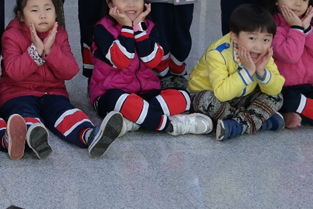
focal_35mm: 110
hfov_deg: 17.4
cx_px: -102
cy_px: -104
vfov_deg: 11.9
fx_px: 956
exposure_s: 1/40
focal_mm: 20
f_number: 3.5
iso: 400
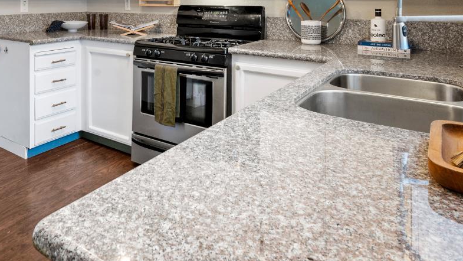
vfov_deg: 35.2
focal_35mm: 30
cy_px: -1
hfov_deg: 62.6
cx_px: 153
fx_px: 368
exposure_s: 1/1.67
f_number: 9
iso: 250
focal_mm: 15
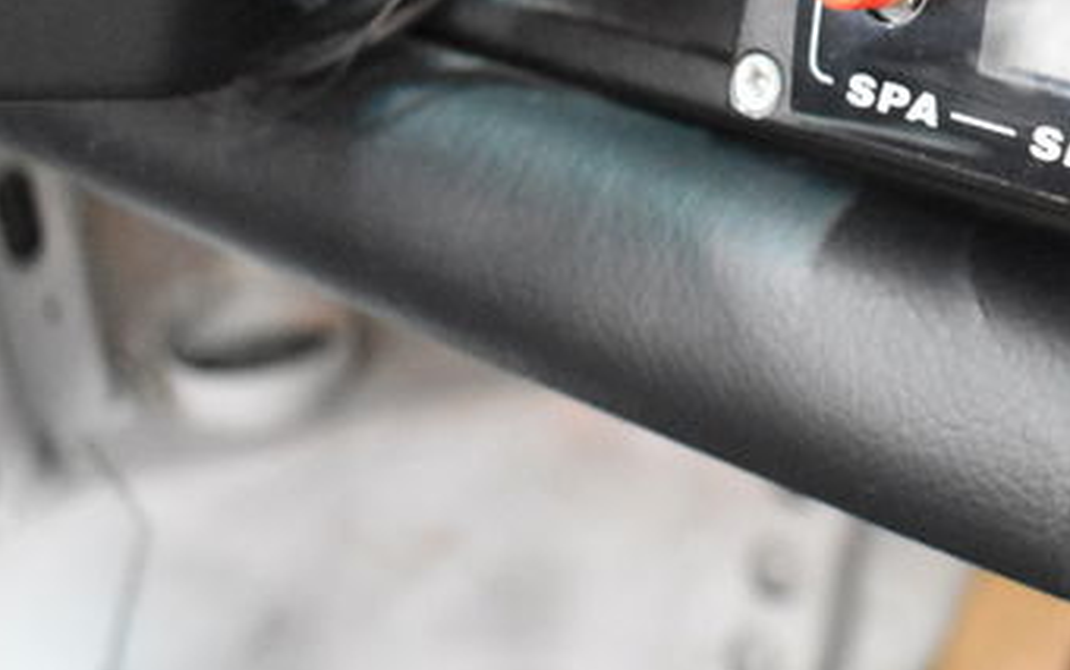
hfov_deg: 27.6
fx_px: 2013
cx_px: 1127
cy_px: 66
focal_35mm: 69
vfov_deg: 18.6
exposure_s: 1/30
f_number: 3.5
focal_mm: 20
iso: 9000
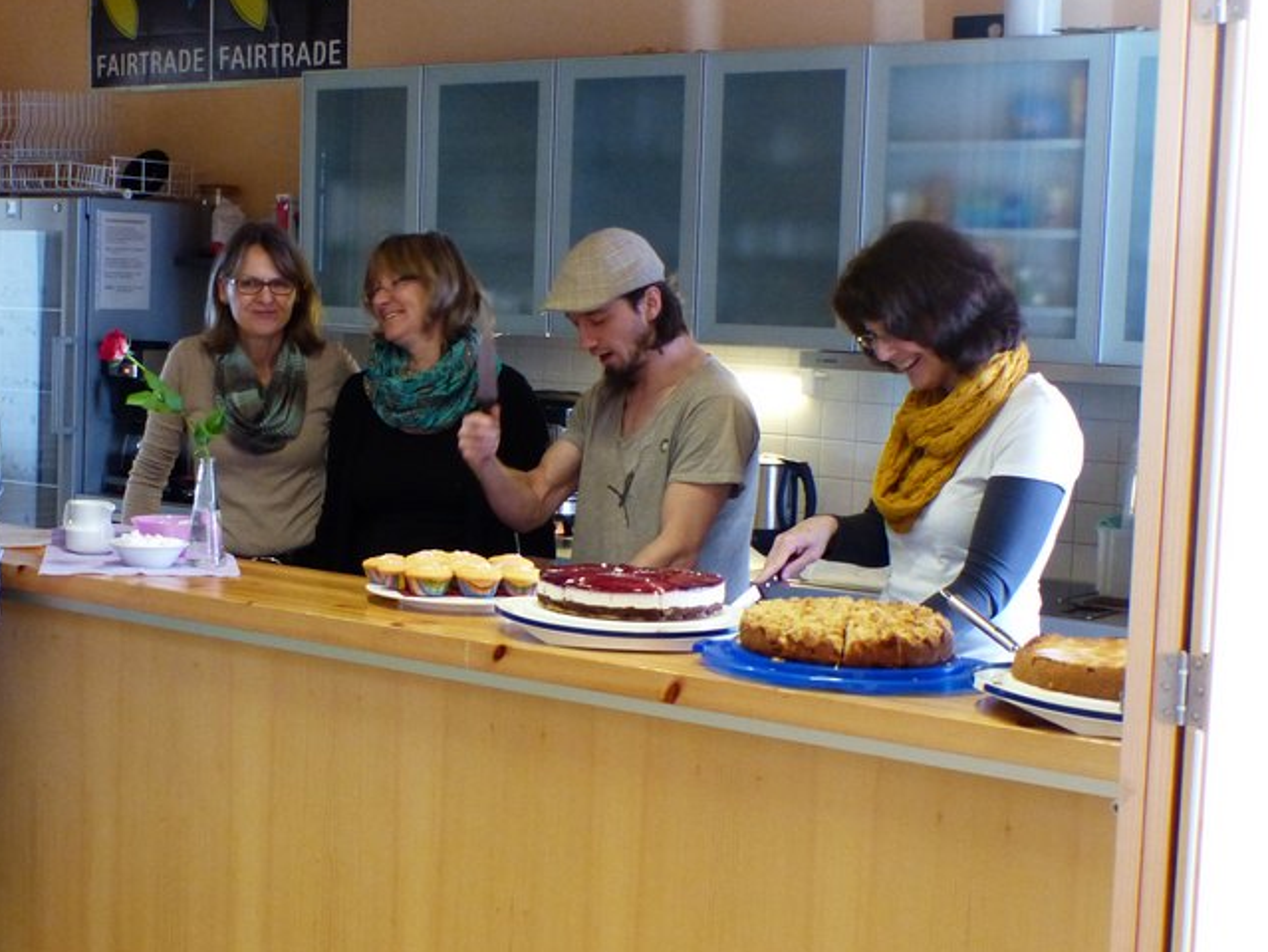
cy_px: 528
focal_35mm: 61
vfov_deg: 24.0
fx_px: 2236
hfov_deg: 31.4
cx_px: 409
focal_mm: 7
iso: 400
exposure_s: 1/40
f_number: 2.8
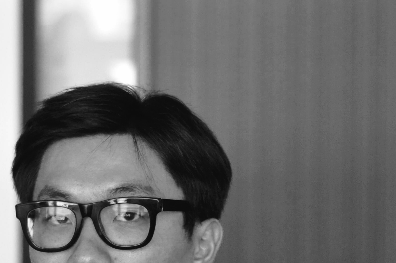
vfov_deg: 6.9
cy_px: 291
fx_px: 2176
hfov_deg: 10.4
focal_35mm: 198
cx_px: 158
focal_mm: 50
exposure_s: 1/125
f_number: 2.2
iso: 1250
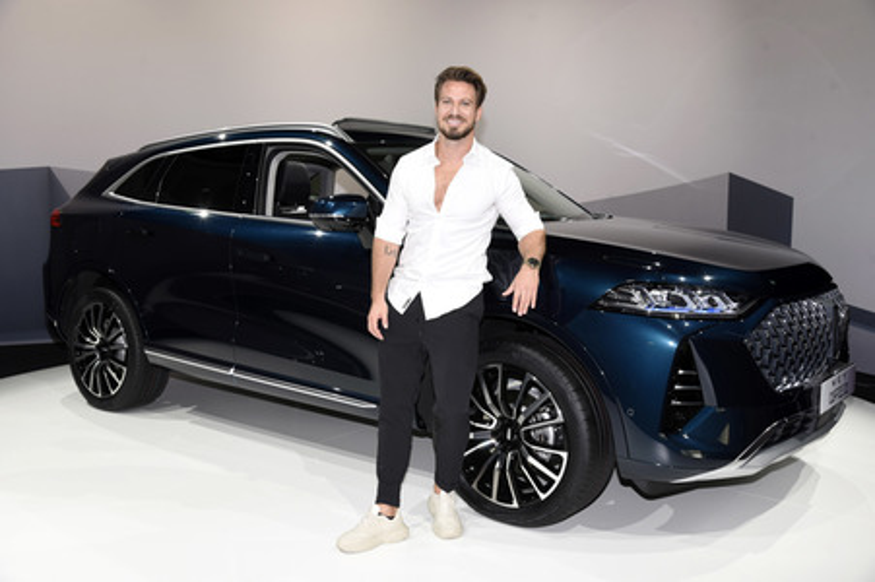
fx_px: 850
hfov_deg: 54.5
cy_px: 291
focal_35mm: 35
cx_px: 438
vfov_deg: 37.8
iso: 500
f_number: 6.3
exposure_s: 1/100
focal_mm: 35
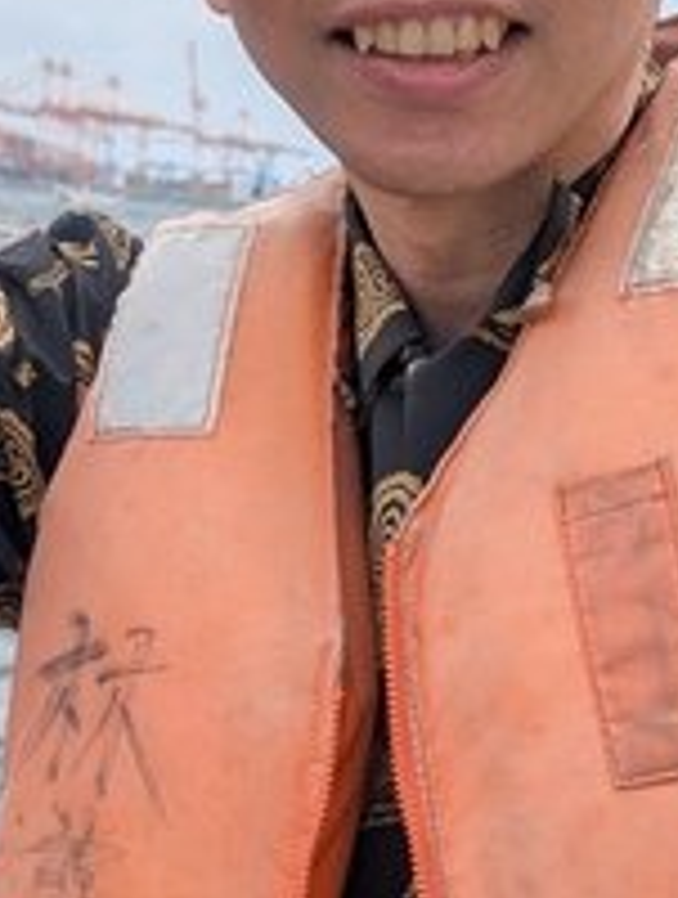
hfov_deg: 14.6
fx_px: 2652
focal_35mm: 102
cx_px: 310
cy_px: 584
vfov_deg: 19.2
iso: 20
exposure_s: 1/1212
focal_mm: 6.9
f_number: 1.68
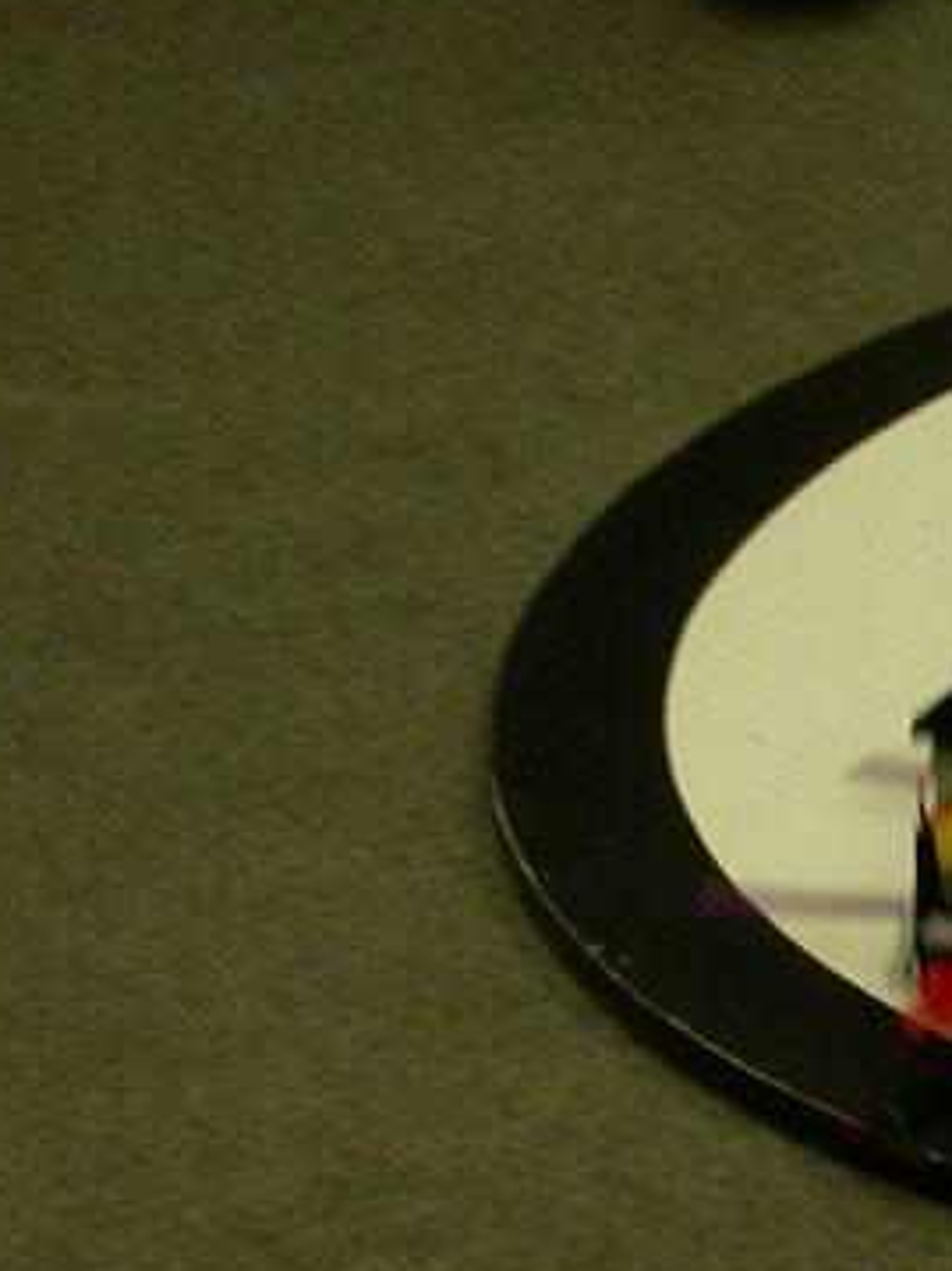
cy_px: 974
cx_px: 1596
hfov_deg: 4.6
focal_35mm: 317
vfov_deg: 6.2
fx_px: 11631
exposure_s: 1/13.8
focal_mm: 23.1
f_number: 4.2
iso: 100
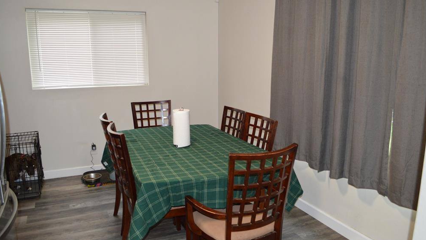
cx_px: 210
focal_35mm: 29
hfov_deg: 66.1
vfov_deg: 40.2
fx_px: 328
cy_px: 131
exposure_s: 1/60
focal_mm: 18
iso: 1100
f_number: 3.5
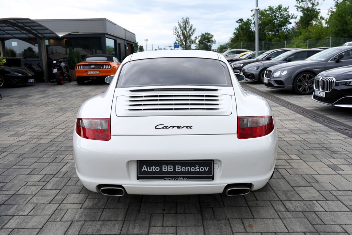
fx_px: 323
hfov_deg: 57.2
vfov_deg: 40.0
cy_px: 118
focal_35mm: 33
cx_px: 176
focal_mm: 33
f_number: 6.3
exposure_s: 1/160
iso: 100
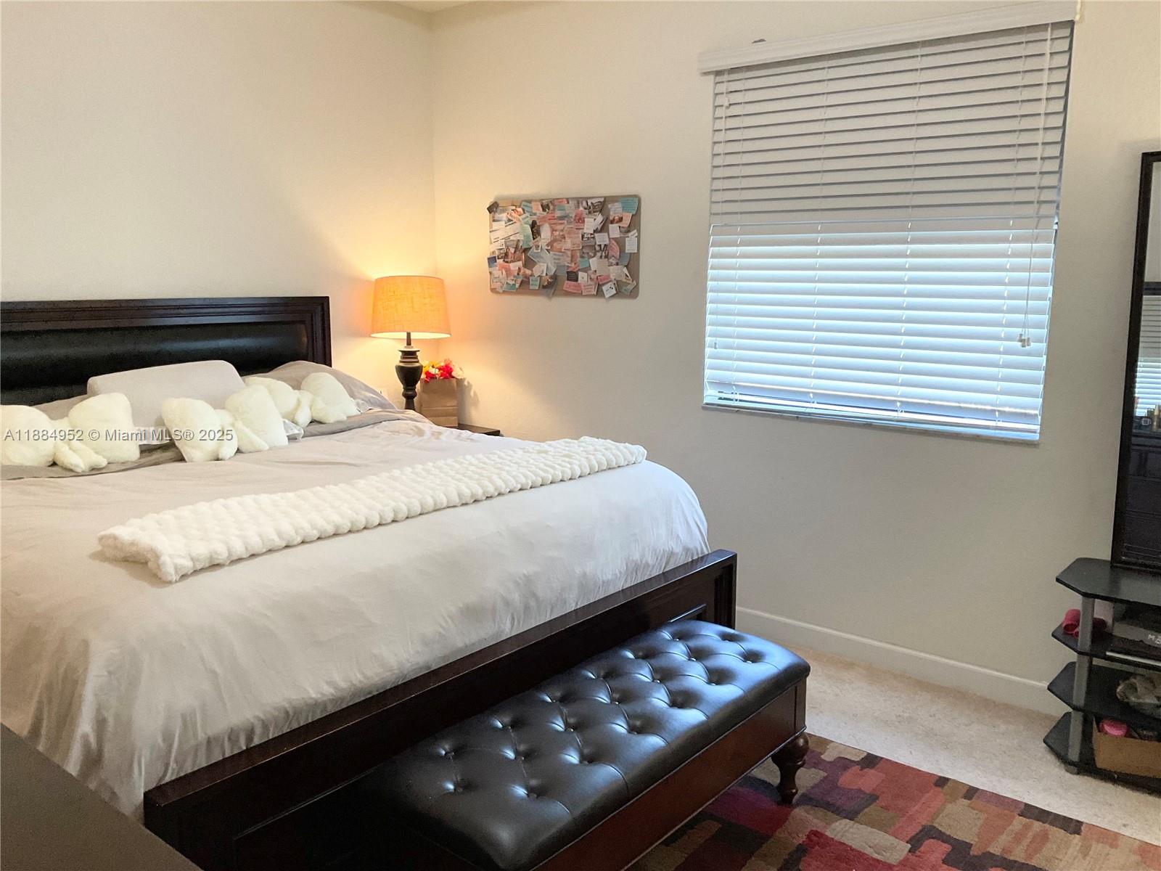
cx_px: 580
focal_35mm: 29
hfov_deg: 61.7
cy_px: 436
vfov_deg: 48.2
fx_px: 973
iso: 125
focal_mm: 3
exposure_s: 1/60
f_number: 1.8
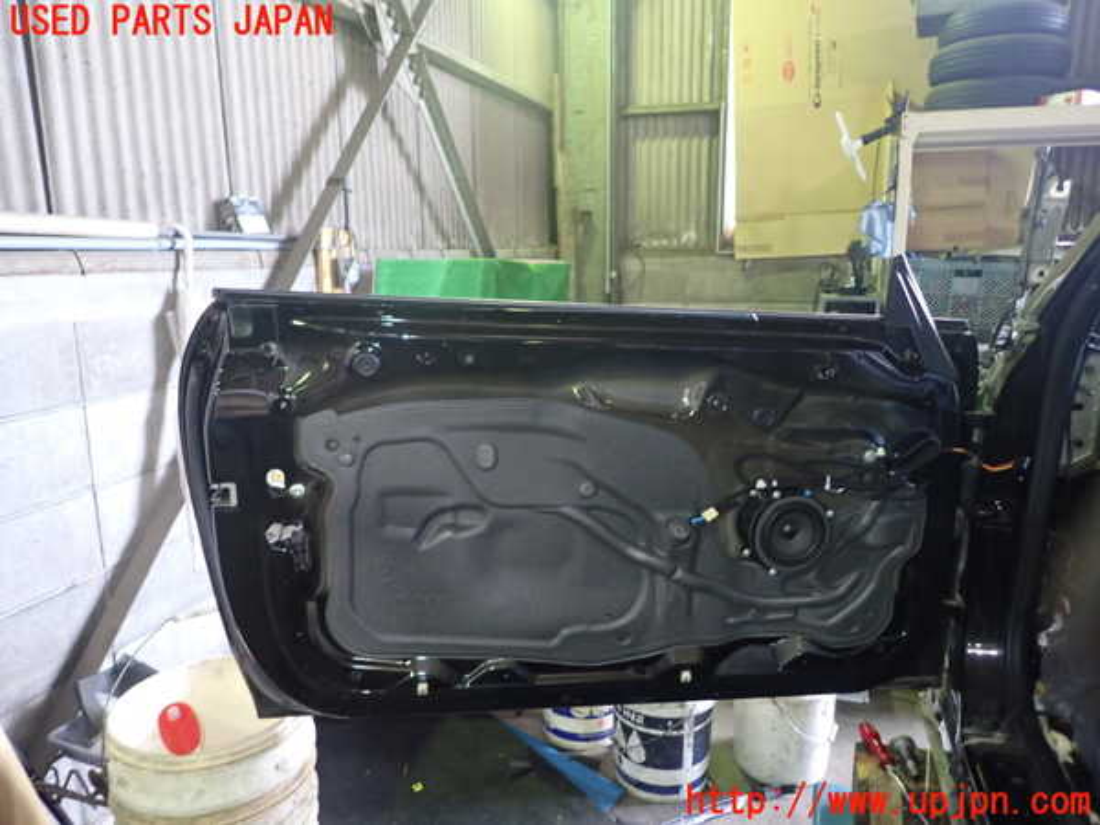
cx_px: 550
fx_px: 794
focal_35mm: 25
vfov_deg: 54.9
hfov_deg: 69.4
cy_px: 412
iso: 400
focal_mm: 4.5
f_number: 2
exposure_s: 1/30
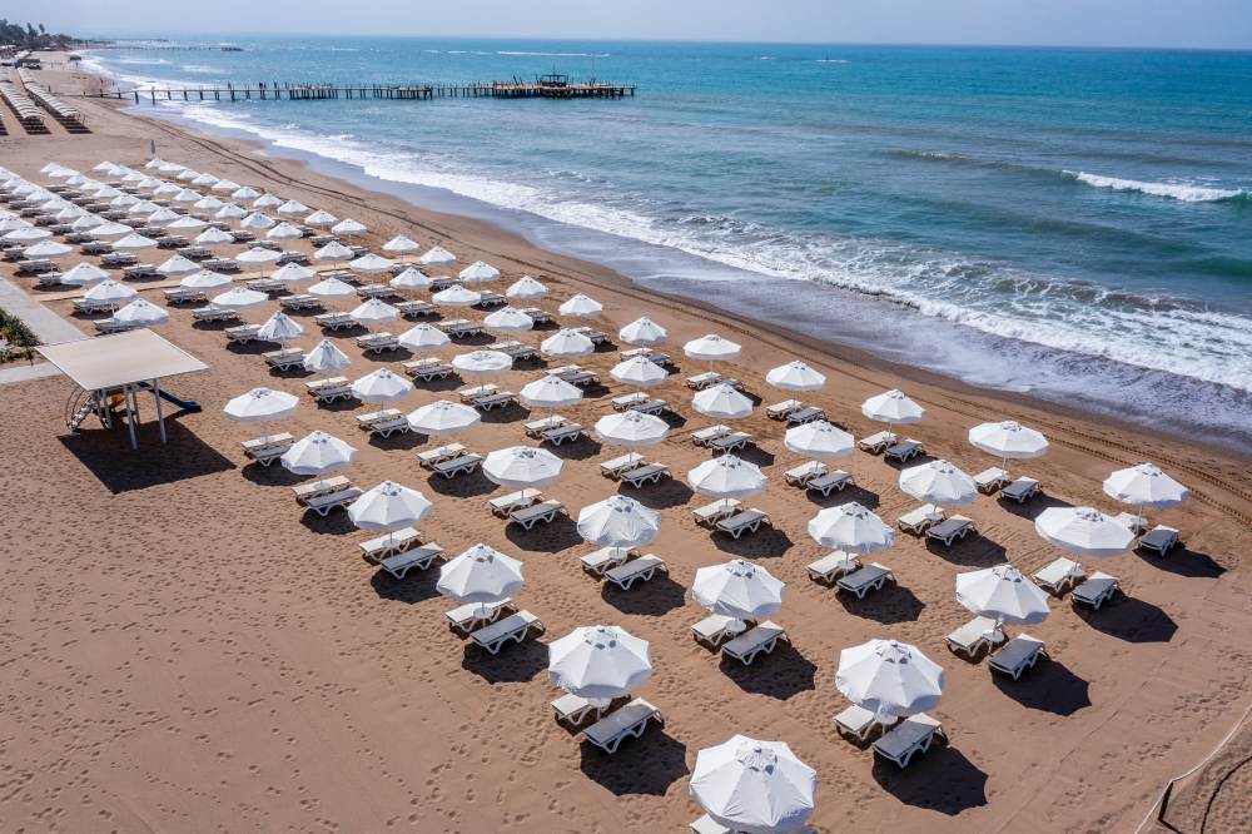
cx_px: 626
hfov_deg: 65.5
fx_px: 973
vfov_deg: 46.4
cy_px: 417
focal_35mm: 28
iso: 100
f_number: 7.1
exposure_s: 1/800
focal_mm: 10.26
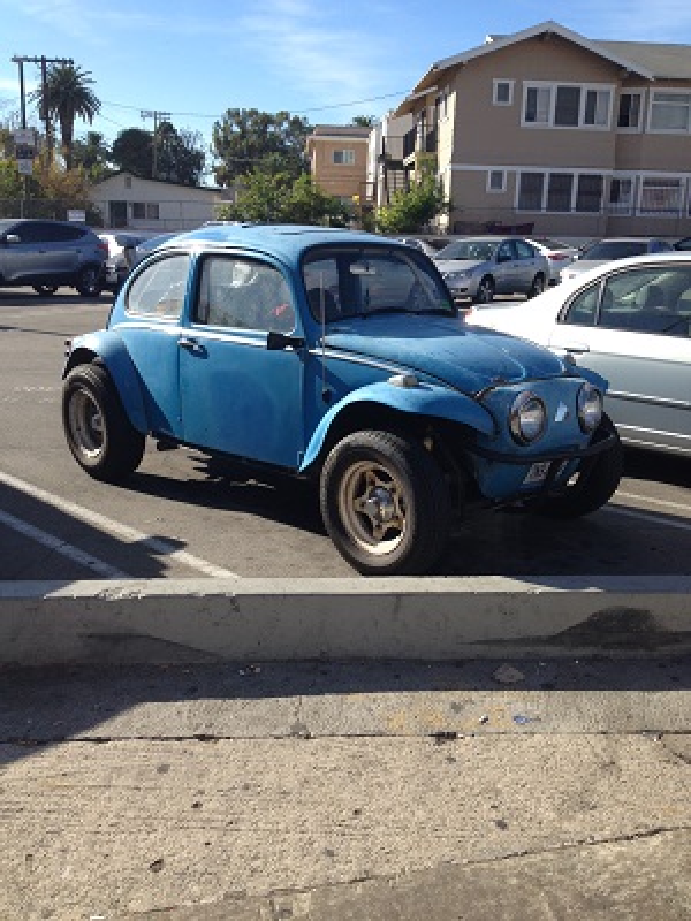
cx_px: 346
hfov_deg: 40.7
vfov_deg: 52.6
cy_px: 460
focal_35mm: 35
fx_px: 932
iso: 50
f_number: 2.4
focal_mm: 4.28
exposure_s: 1/1126
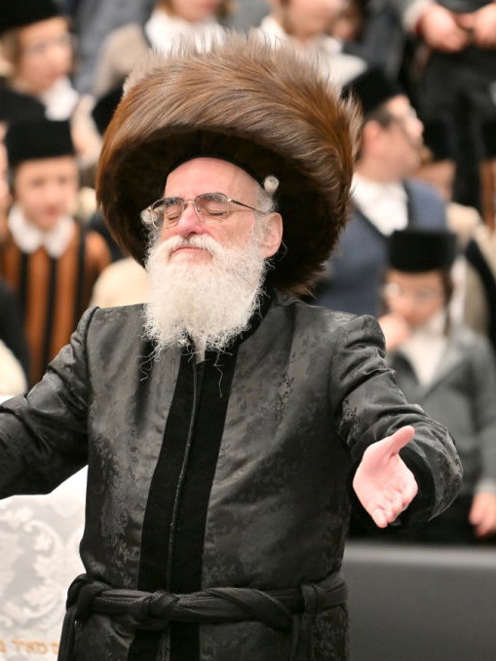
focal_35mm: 435
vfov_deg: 4.6
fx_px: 8313
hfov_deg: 3.4
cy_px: 330
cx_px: 154
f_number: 2.8
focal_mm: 200
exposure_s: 1/200
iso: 400
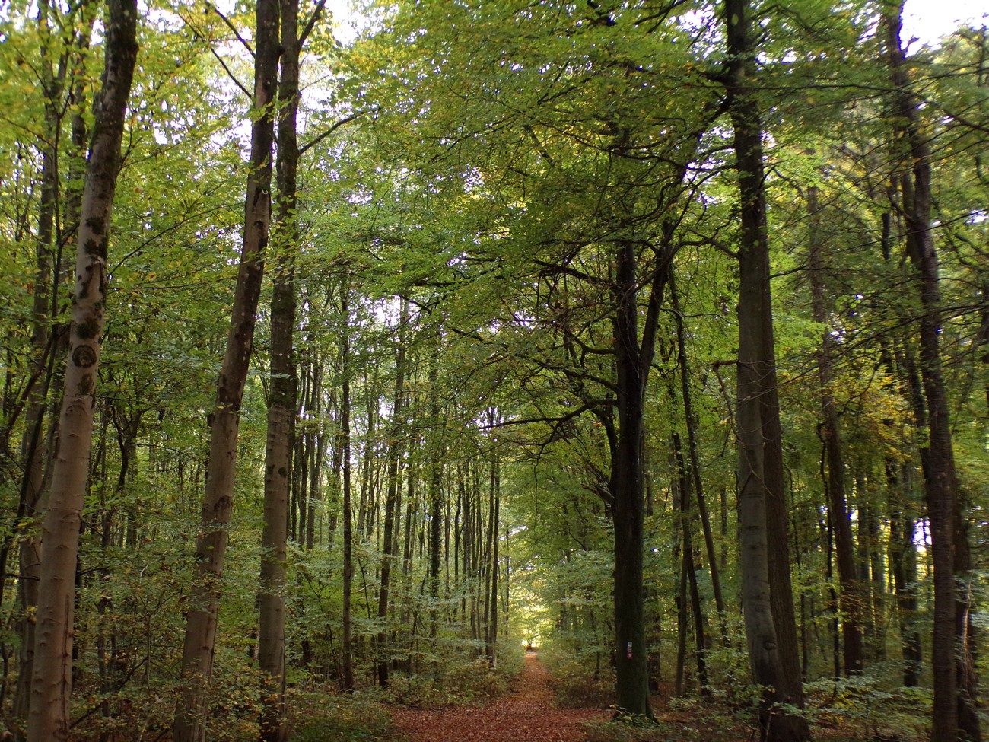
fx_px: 1200
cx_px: 494
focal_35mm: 42
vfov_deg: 34.3
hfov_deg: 44.8
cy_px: 371
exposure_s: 1/34
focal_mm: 7.6
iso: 200
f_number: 3.4
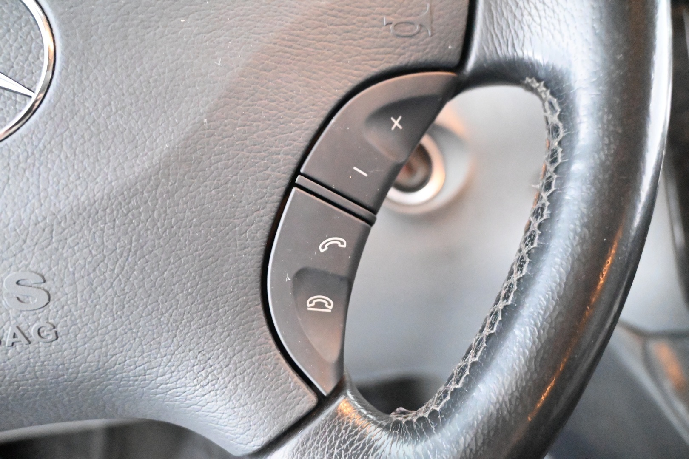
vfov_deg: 45.7
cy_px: 230
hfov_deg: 64.6
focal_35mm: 28
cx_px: 344
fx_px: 545
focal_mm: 19
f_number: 3.8
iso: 18000
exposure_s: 1/30
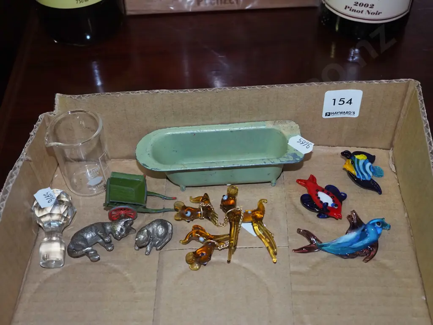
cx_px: 216
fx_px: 550
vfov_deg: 32.9
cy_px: 162
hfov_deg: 42.9
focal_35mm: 44
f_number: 5.6
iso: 2500
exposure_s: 1/160
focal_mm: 22
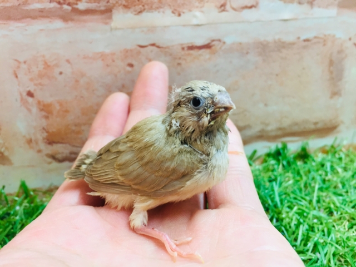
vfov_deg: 48.2
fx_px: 298
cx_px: 178
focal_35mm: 29
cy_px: 134
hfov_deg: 61.7
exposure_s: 1/30
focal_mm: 4.15
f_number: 2.2
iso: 80
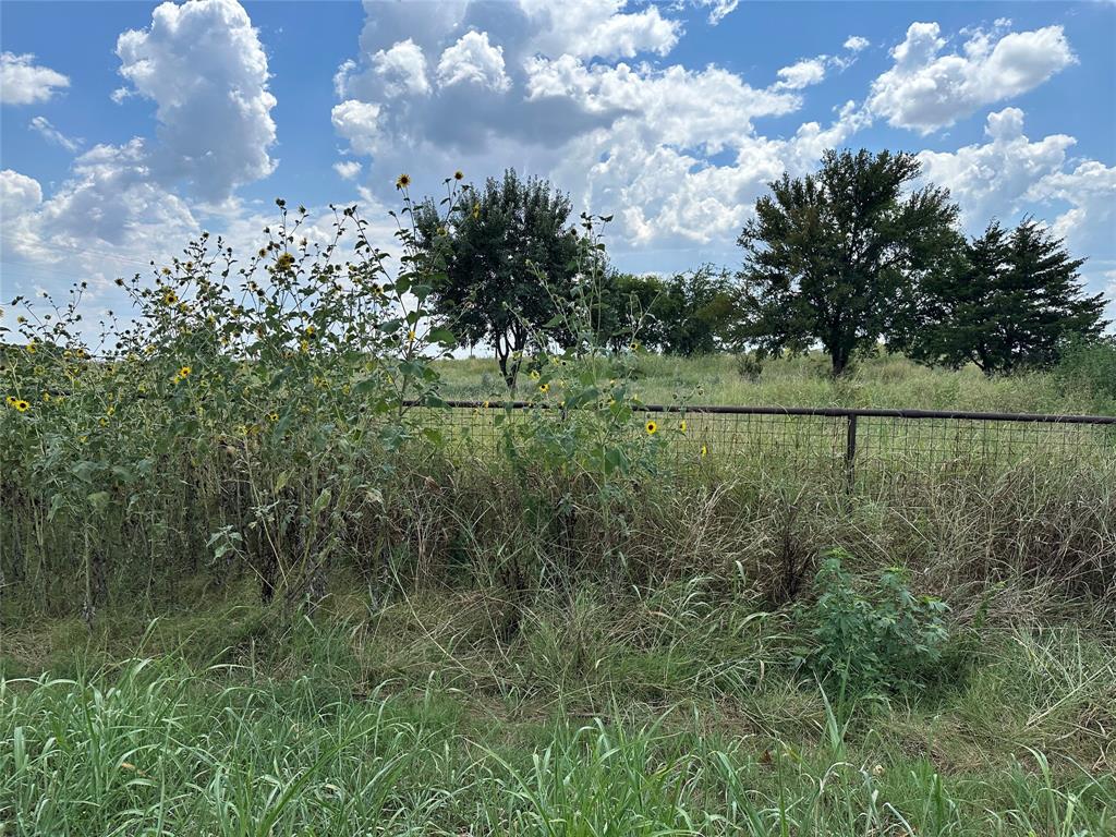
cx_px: 558
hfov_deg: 71.6
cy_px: 418
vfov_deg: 56.8
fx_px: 774
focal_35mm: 24
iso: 80
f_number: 1.78
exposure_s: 1/5000
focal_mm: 6.86
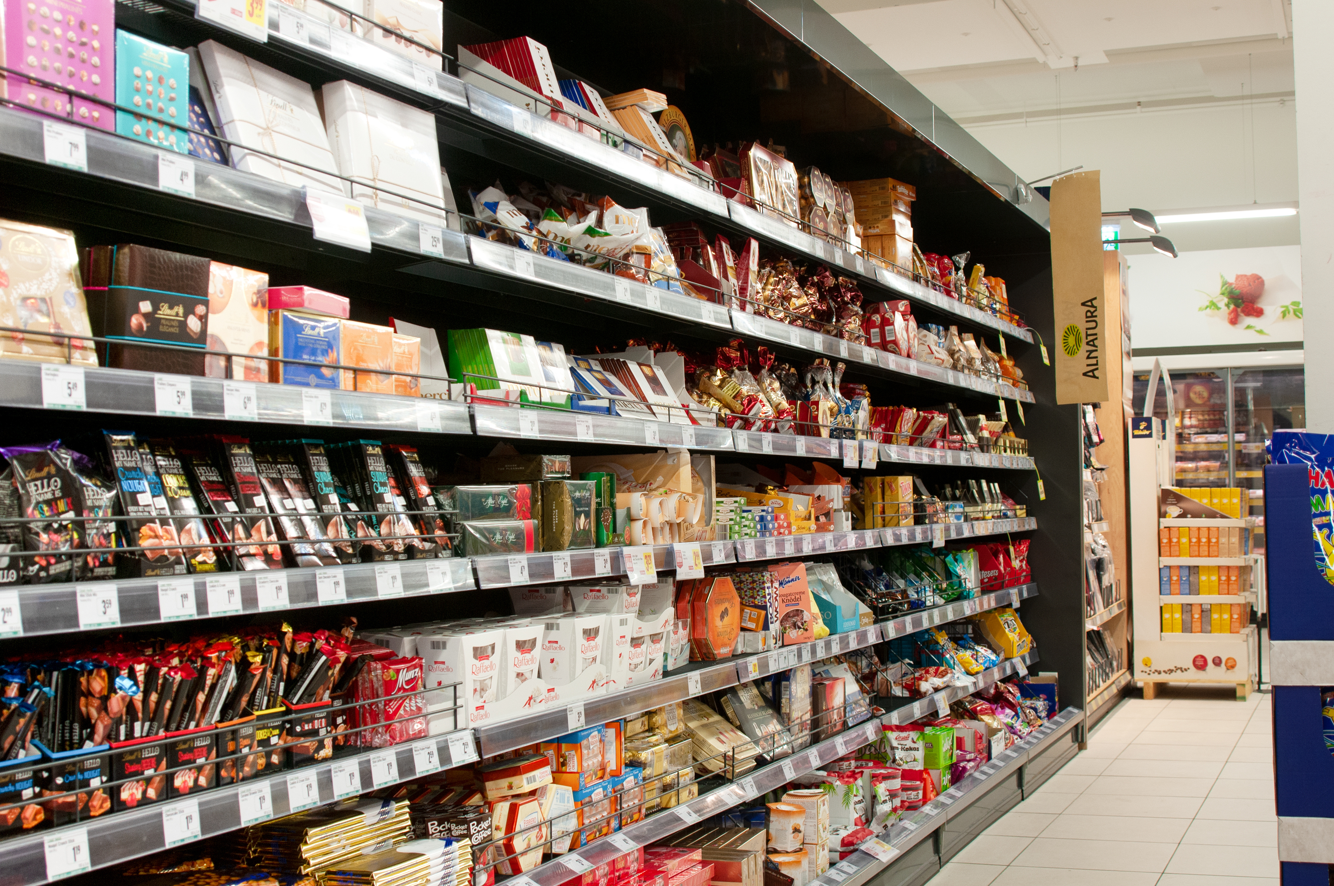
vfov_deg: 31.8
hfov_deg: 46.5
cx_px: 667
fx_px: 1554
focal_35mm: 42
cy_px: 443
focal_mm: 28
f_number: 5
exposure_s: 1/30
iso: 200
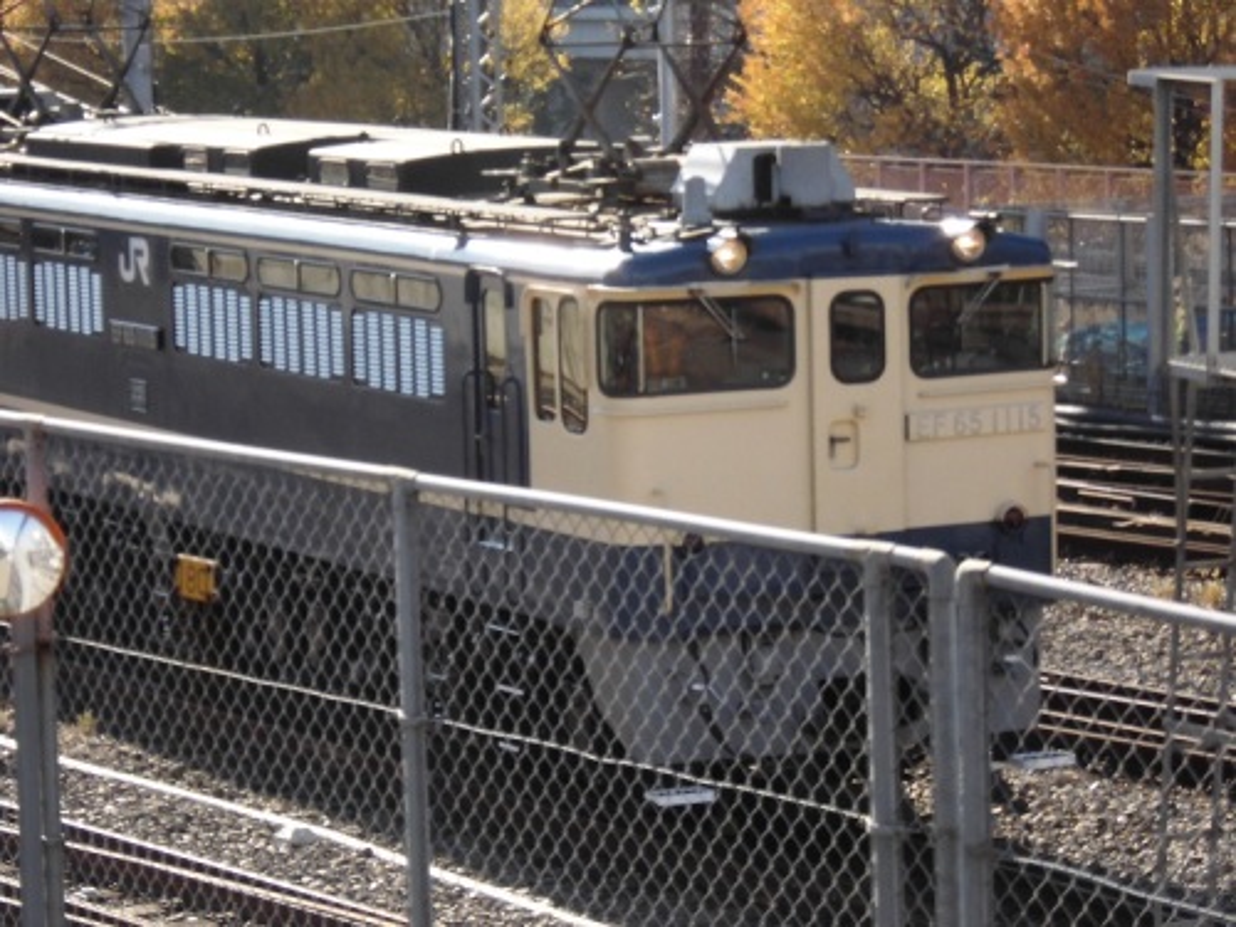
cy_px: 464
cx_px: 618
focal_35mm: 141
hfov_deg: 14.0
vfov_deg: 10.5
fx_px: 5035
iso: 160
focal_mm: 25.1
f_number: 5.4
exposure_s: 1/250
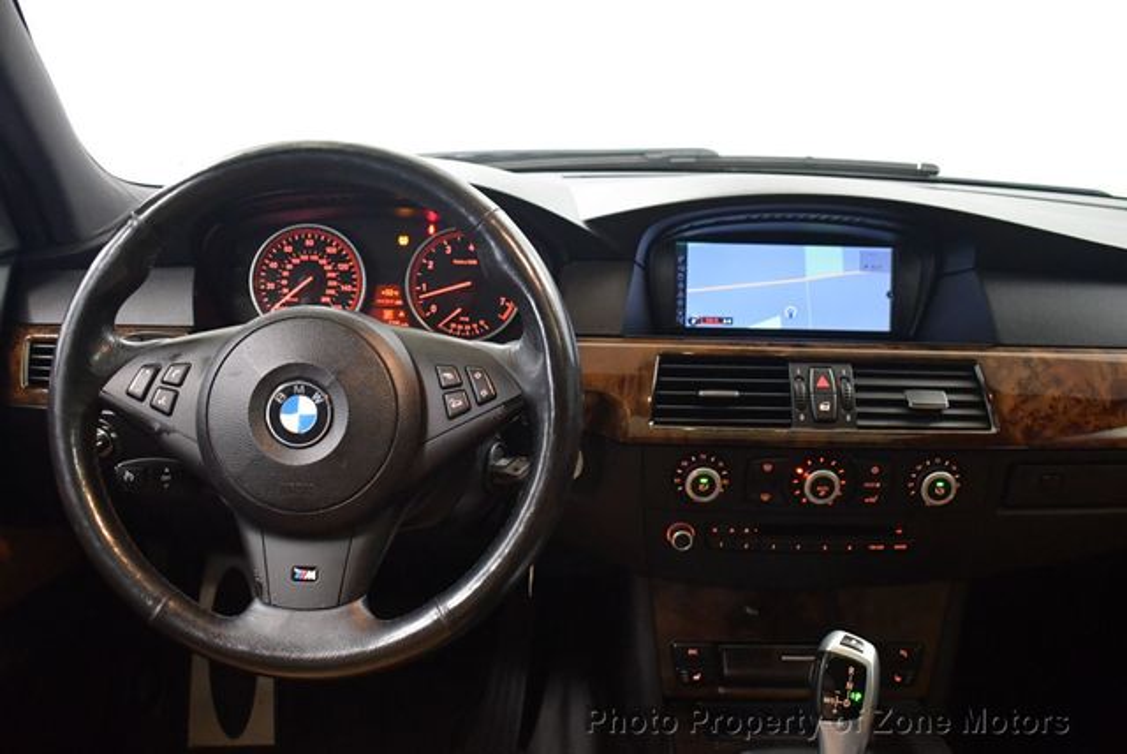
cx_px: 564
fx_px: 1128
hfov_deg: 53.1
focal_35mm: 36
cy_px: 377
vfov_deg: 36.9
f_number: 3.5
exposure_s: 1/60
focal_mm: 18
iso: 3600
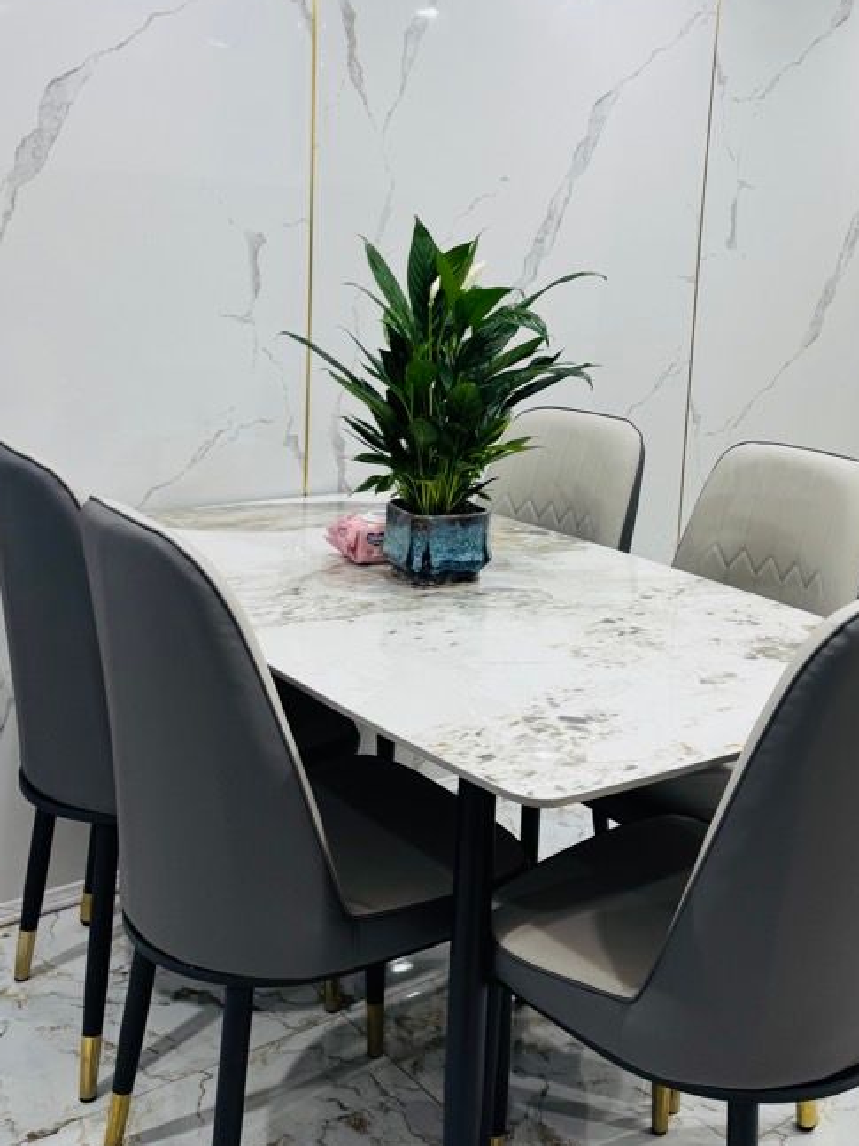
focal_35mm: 38
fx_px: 1258
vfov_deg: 48.5
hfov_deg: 37.5
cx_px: 538
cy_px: 430
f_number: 1.78
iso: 80
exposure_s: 1/100
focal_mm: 6.76
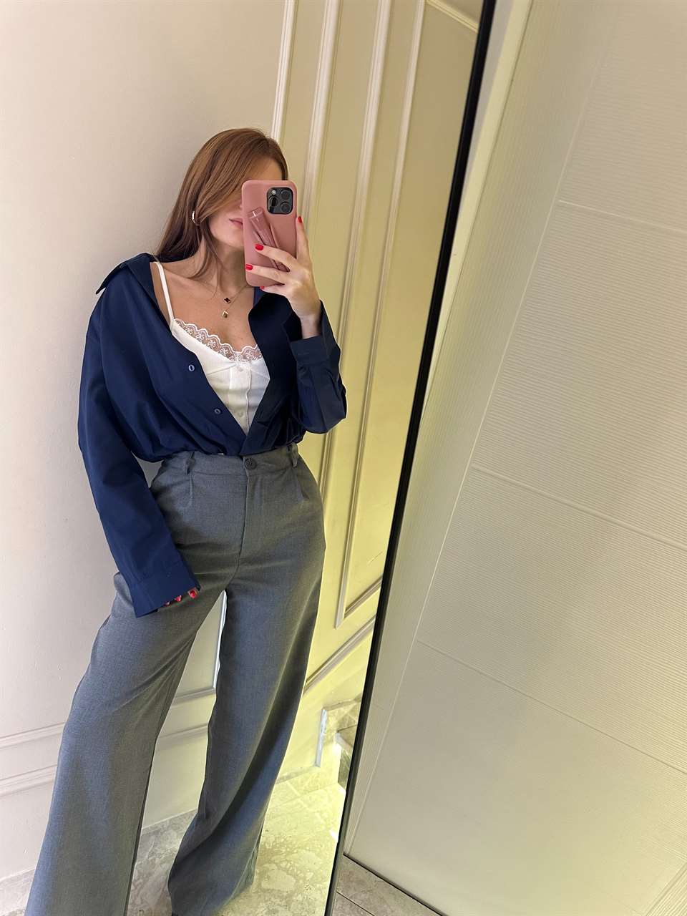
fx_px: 635
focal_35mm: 24
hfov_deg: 56.8
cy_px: 458
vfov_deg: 71.6
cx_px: 344
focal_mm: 6.86
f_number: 1.78
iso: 320
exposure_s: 1/60
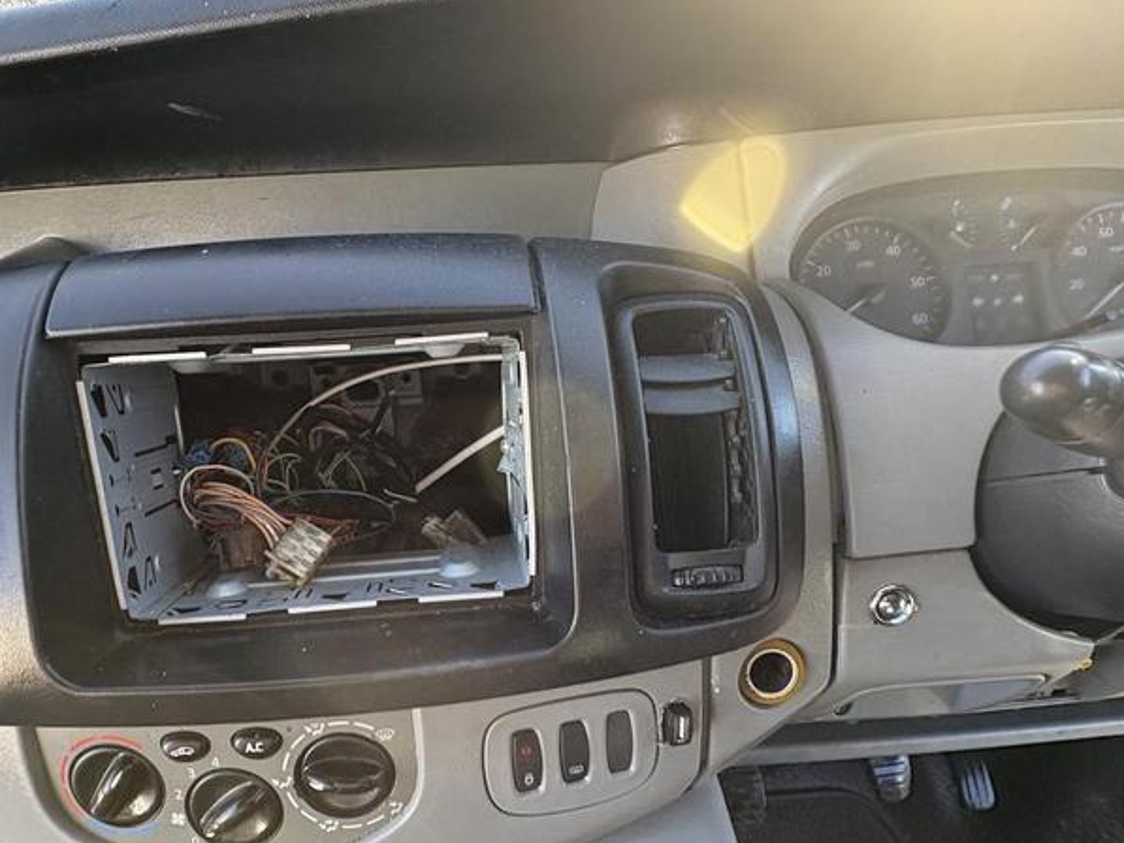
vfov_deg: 62.7
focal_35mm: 21
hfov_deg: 78.7
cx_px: 497
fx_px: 682
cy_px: 519
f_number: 2.2
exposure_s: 1/99
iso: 125
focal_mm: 2.22
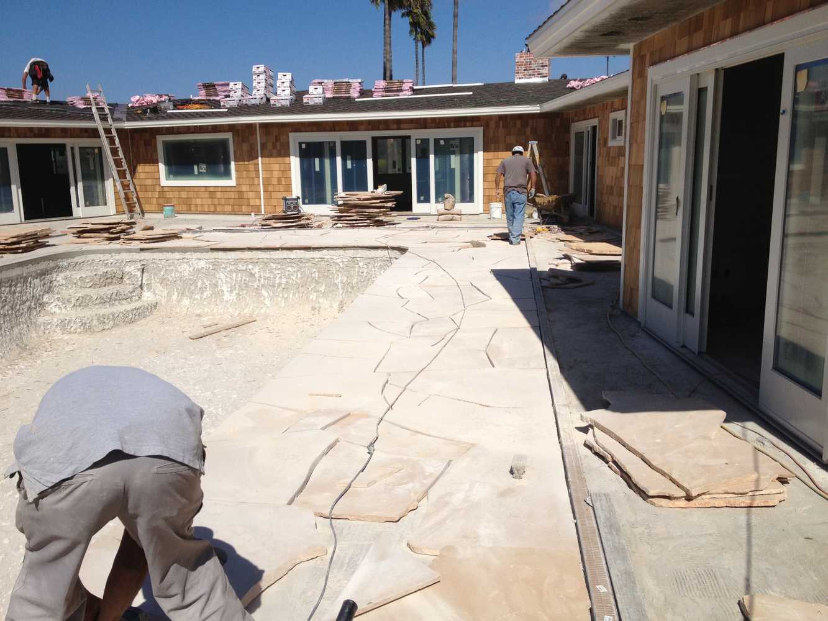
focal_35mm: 35
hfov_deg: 52.6
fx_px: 837
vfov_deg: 40.7
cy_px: 310
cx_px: 414
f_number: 2.4
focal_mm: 4.28
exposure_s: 1/3953
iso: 50
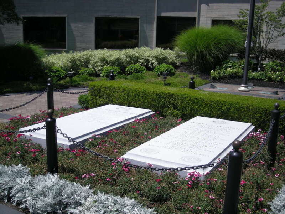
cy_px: 107
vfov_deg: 32.9
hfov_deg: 42.9
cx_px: 142
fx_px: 362
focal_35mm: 44
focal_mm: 7.1
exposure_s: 1/242
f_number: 6.1
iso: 50
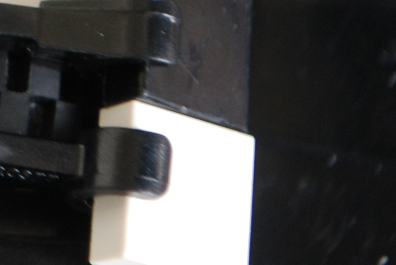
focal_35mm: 348
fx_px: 3833
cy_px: -20
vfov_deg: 4.0
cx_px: -415
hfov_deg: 5.8
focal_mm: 55
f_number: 5.6
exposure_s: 1/40
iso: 400
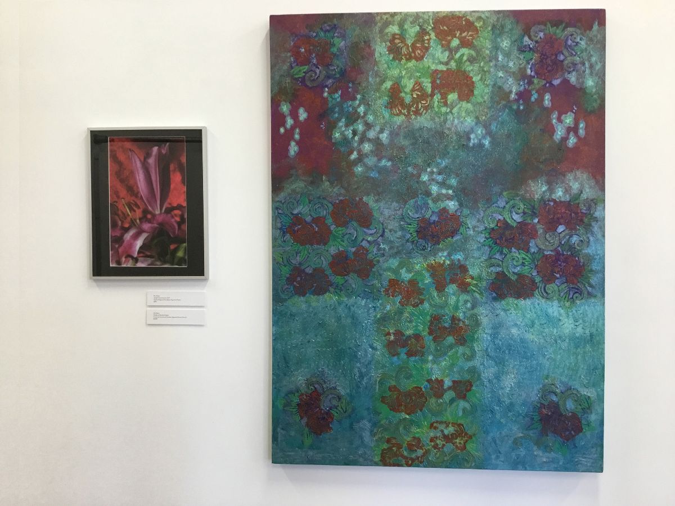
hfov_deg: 58.4
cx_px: 338
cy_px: 253
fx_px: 604
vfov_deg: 45.4
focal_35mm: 31
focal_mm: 3.3
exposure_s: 1/33
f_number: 2.4
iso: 64
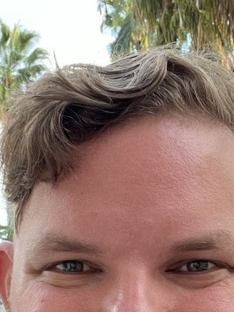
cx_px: 122
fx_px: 730
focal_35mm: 81
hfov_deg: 18.2
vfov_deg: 23.4
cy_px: 288
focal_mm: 2.71
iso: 125
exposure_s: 1/60
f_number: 2.2
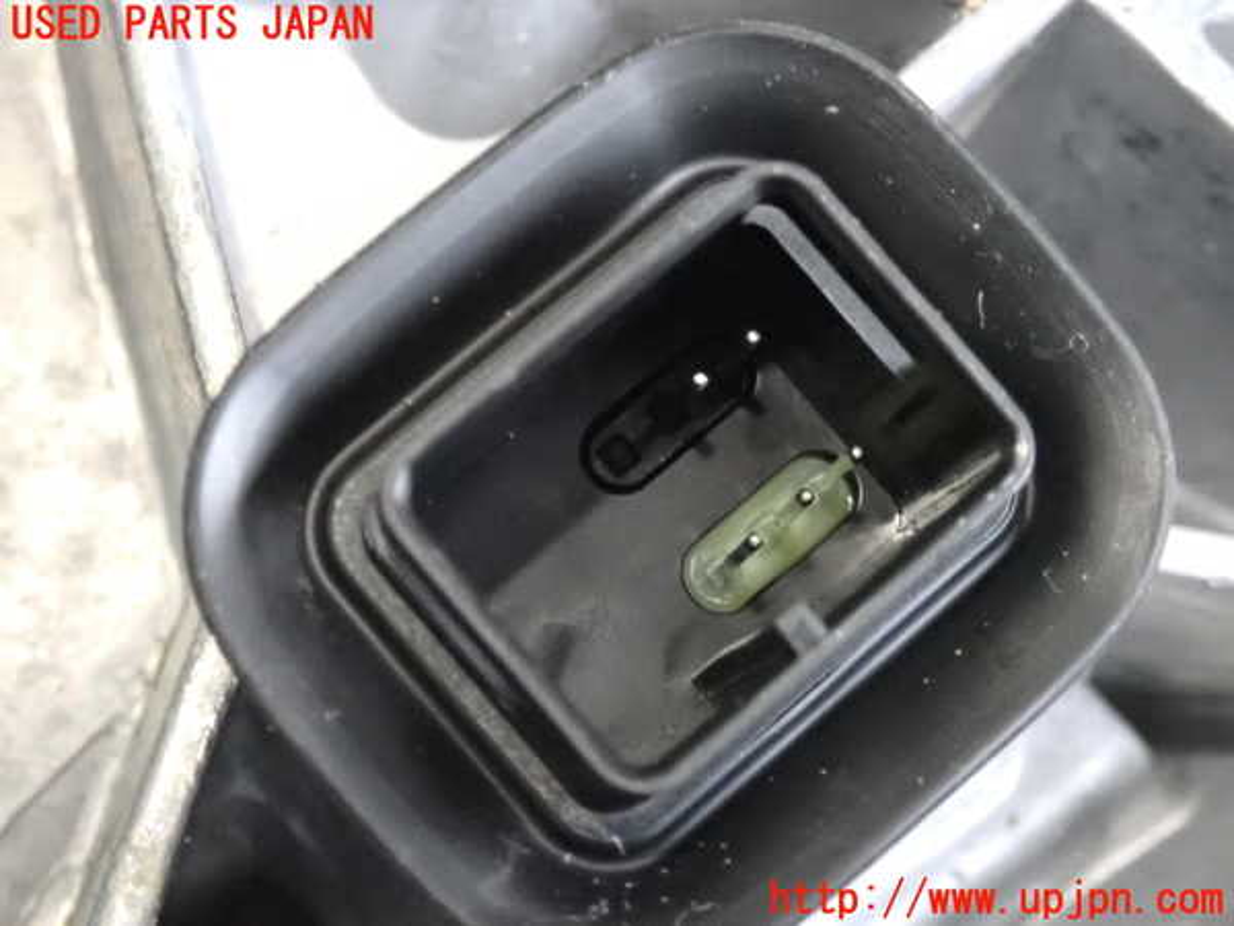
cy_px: 463
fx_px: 3137
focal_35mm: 88
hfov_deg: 22.3
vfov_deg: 16.8
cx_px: 617
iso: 5000
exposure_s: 1/50
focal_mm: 15.66
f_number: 4.5
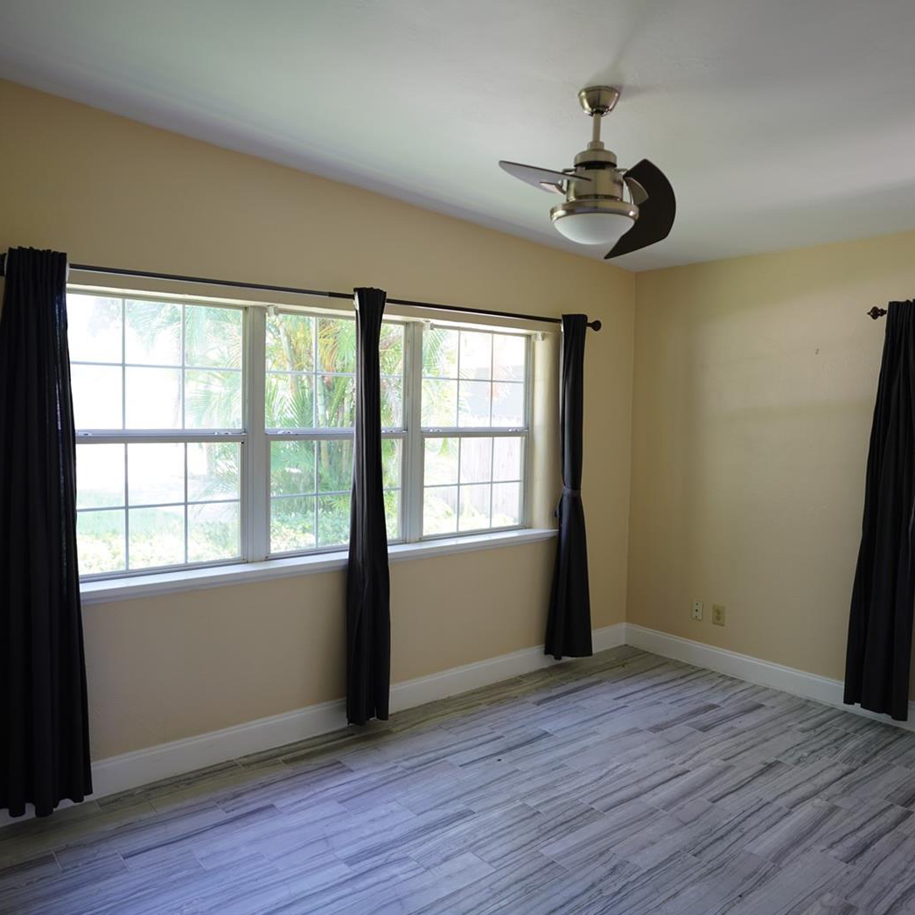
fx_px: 778
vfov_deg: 60.9
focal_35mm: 26
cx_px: 437
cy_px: 452
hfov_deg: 60.9
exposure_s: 1/60
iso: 100
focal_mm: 20
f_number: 1.8
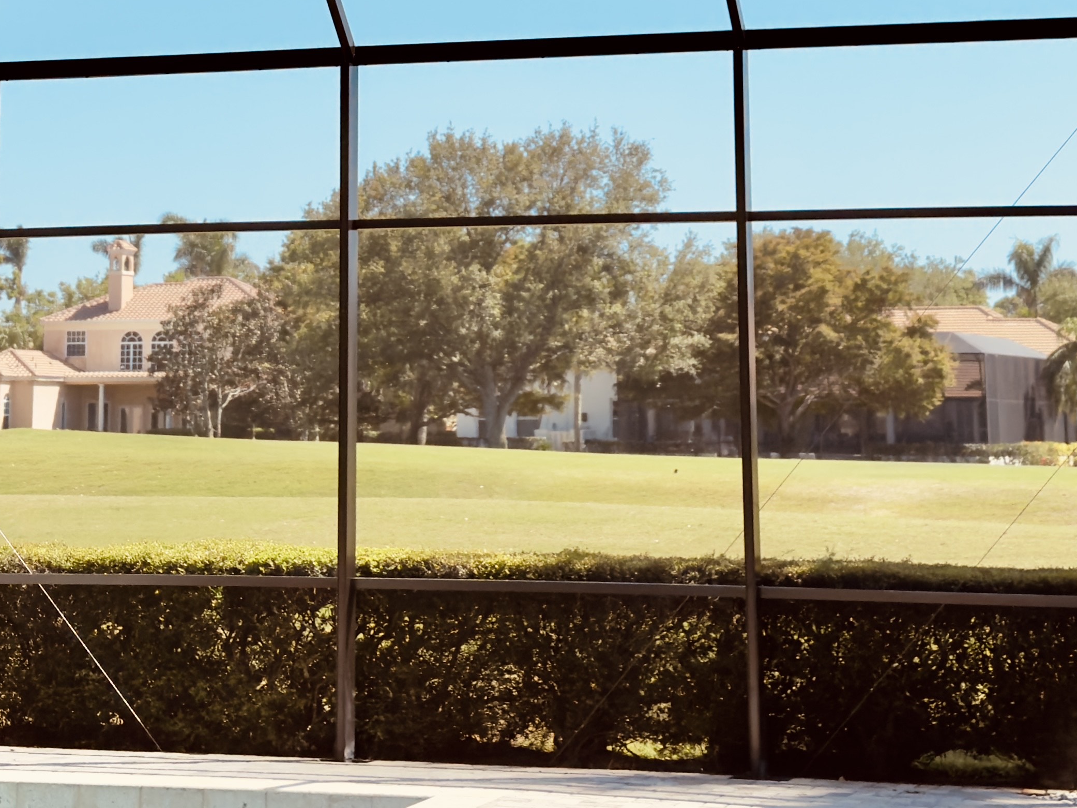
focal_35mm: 96
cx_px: 402
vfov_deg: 15.0
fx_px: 2987
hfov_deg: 20.4
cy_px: -95
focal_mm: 6.76
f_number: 1.78
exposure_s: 1/3058
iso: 100
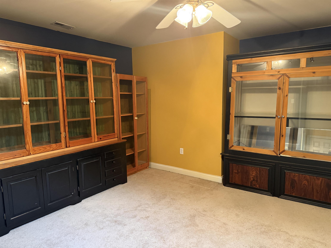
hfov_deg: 71.6
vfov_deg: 56.8
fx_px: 229
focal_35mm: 24
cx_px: 166
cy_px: 124
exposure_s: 1/40
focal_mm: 6.76
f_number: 1.78
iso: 640
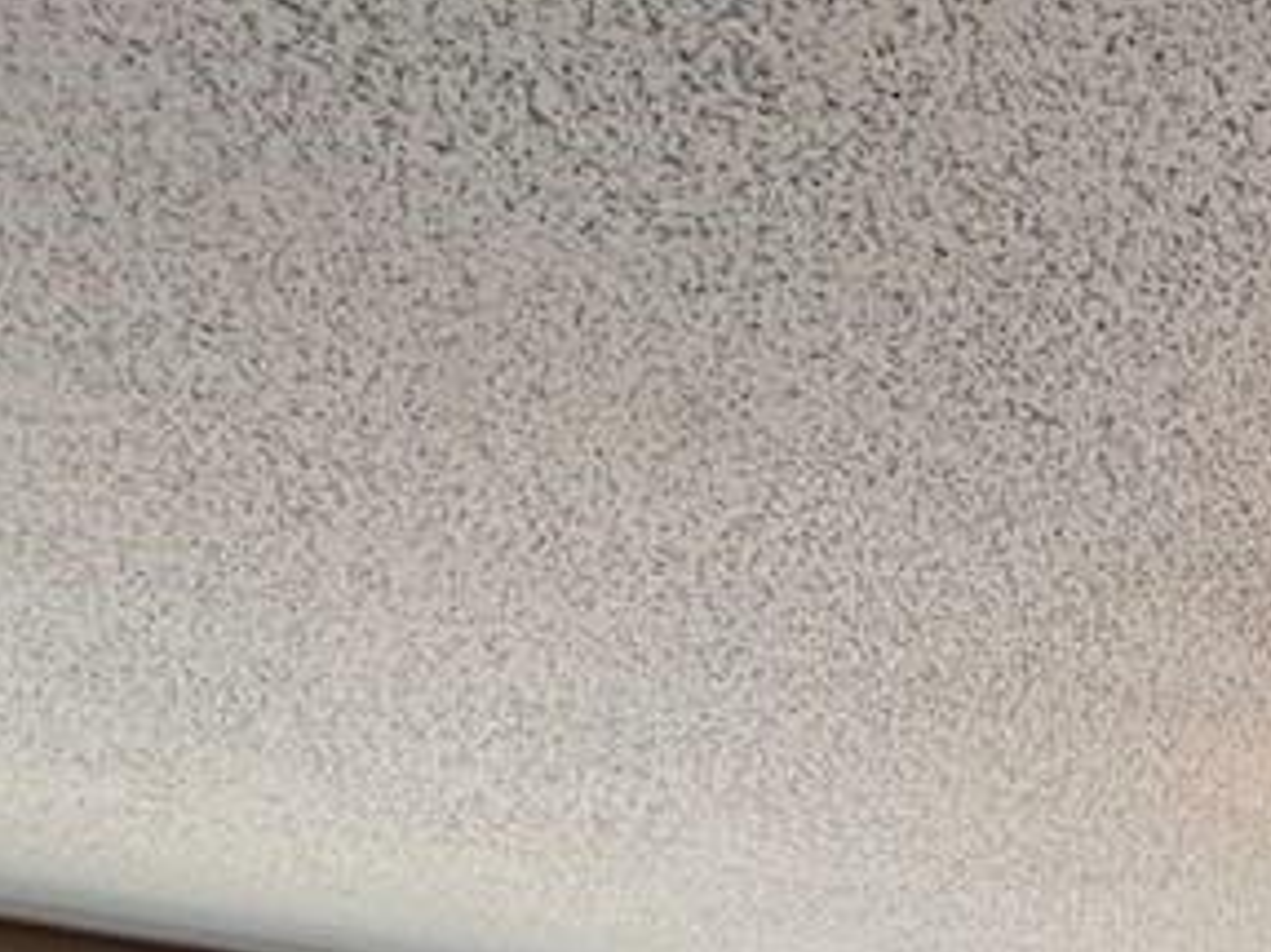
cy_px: 1882
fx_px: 2129
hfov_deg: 25.4
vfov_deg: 17.9
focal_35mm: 58
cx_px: 1891
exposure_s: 1/120
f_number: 1.8
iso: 125
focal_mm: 1.57
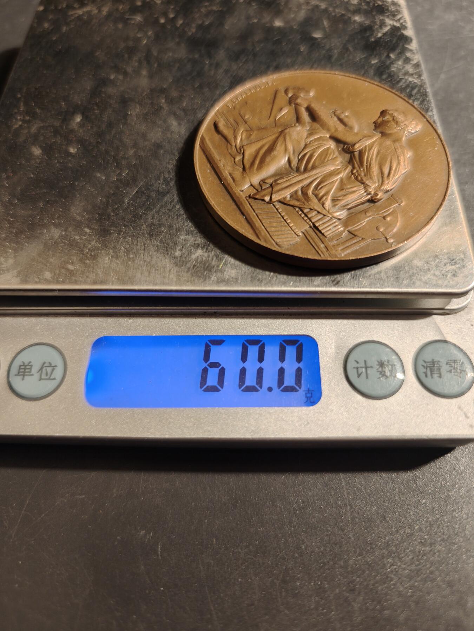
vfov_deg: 73.9
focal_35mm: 23
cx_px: 237
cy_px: 316
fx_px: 420
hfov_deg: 58.9
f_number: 1.6
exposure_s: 1/100
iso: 160
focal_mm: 6.06
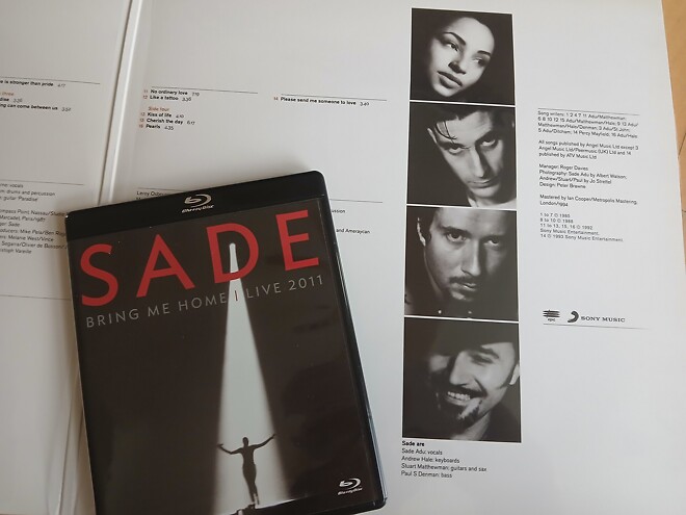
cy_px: 258
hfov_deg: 67.3
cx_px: 343
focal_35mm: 26
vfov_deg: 53.1
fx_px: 515
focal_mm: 3.98
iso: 320
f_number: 1.8
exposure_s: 1/24
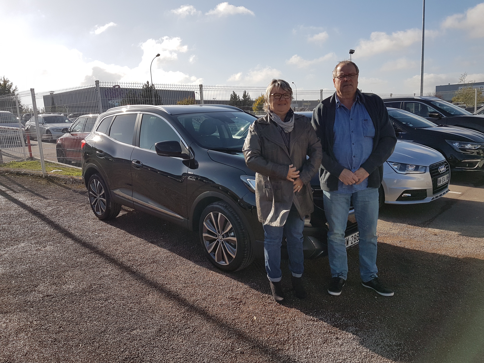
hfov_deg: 67.3
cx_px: 242
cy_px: 182
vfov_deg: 53.1
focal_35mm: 26
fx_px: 364
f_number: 1.7
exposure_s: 1/2736
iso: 40
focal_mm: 4.2
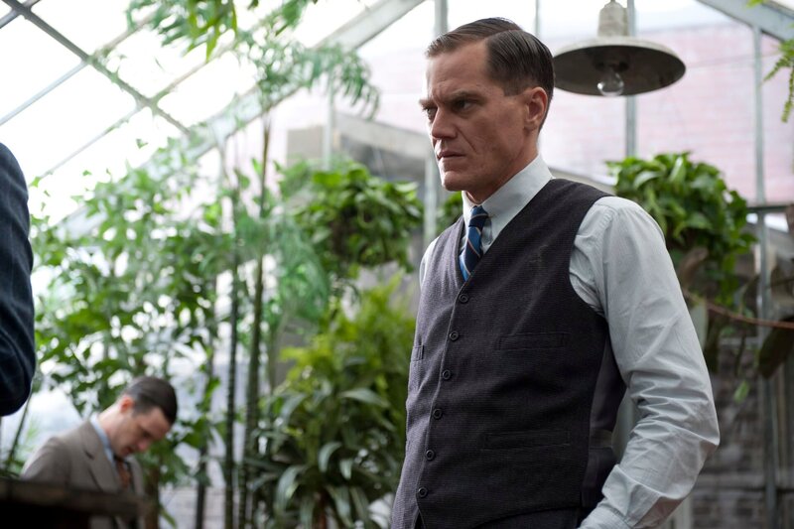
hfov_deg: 28.8
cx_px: 397
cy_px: 264
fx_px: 1543
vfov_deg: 19.4
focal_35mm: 70
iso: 400
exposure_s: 1/250
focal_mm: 70
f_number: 3.5
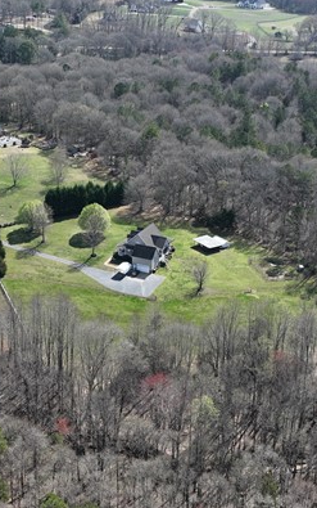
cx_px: 104
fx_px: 912
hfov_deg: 19.7
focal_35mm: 66
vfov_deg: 30.9
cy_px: 325
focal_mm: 12.29
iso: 200
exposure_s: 1/240
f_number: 2.8
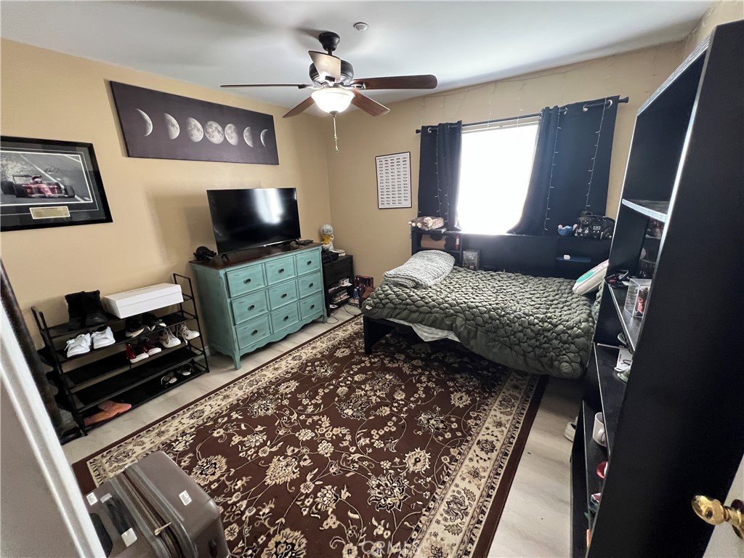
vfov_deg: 89.9
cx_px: 372
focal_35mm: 13
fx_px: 279
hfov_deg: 106.2
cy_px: 279
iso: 500
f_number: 1.8
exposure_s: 1/60
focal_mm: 1.57
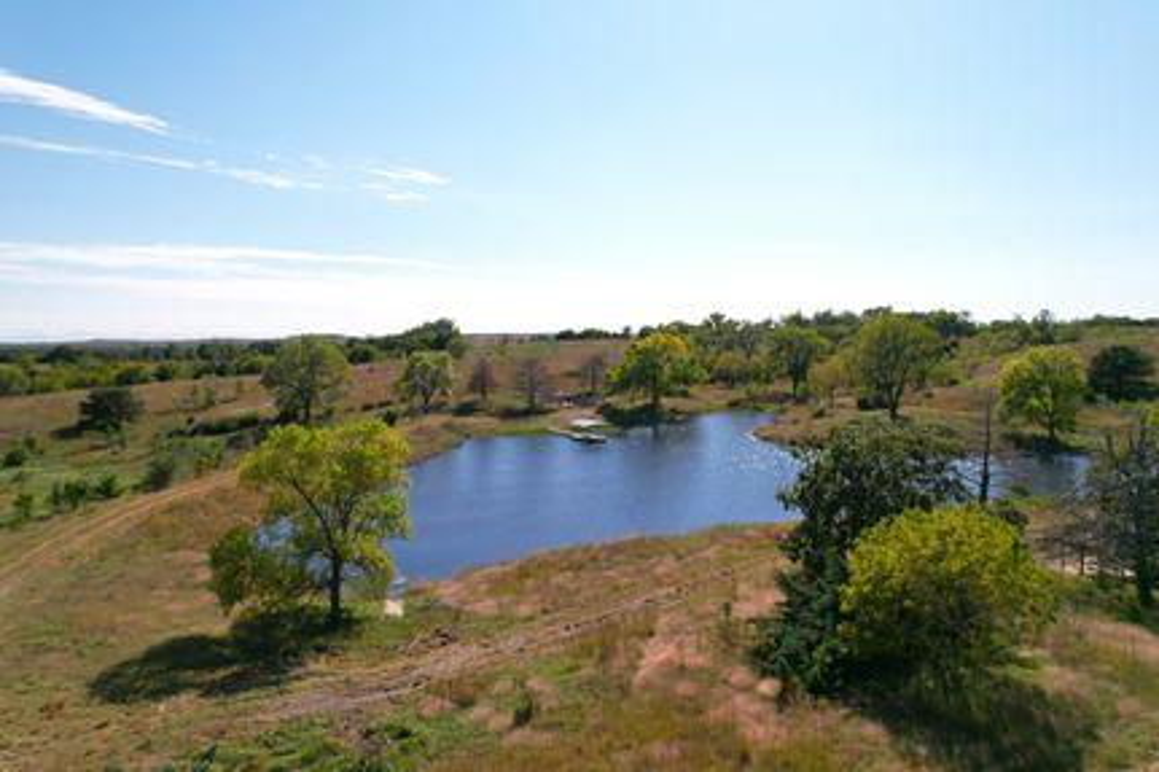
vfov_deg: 57.2
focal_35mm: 22
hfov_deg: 78.6
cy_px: 386
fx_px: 708
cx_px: 580
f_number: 2.8
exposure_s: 1/100
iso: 100
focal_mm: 8.38
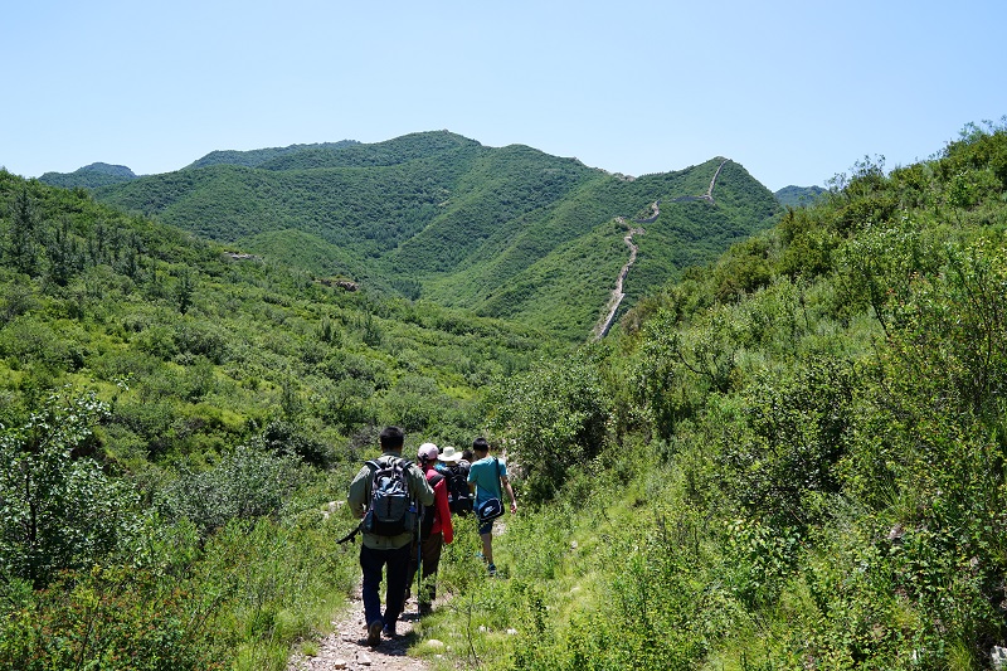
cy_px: 336
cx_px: 504
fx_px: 979
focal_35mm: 35
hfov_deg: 54.4
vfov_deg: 37.8
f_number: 8
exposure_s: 1/160
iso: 100
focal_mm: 35
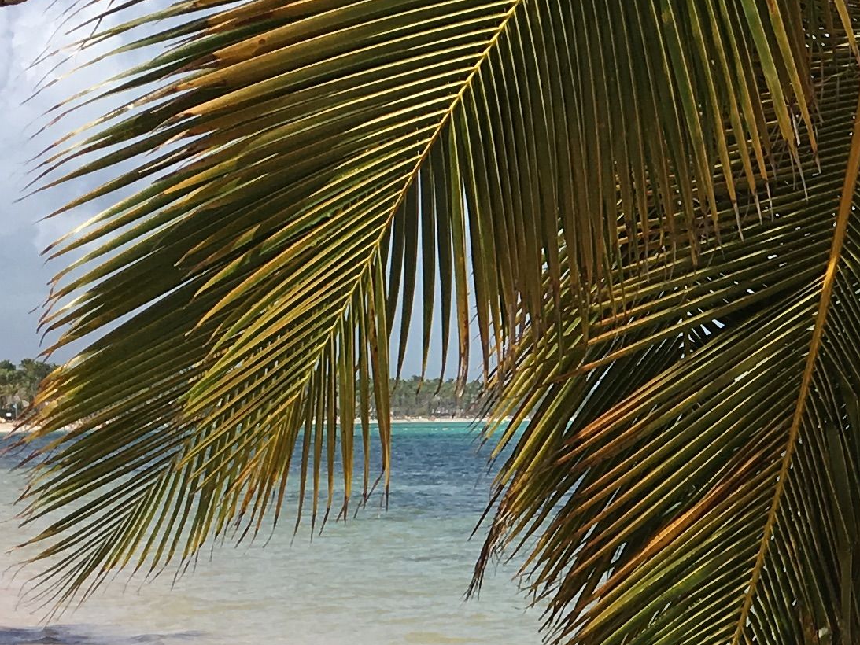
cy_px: 402
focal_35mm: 107
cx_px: 1057
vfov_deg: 13.8
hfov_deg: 17.4
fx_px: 2659
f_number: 2.2
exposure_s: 1/2481
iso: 25
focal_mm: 4.15
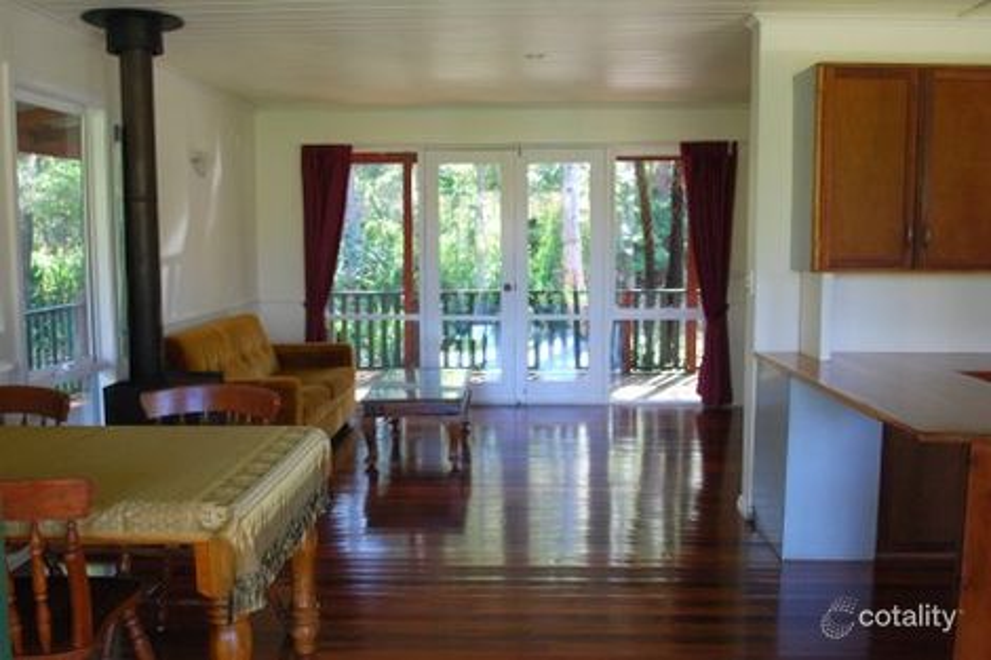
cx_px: 496
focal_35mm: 33
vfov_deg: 39.9
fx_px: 908
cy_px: 330
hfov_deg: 57.2
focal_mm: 22
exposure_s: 1/50
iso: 400
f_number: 4
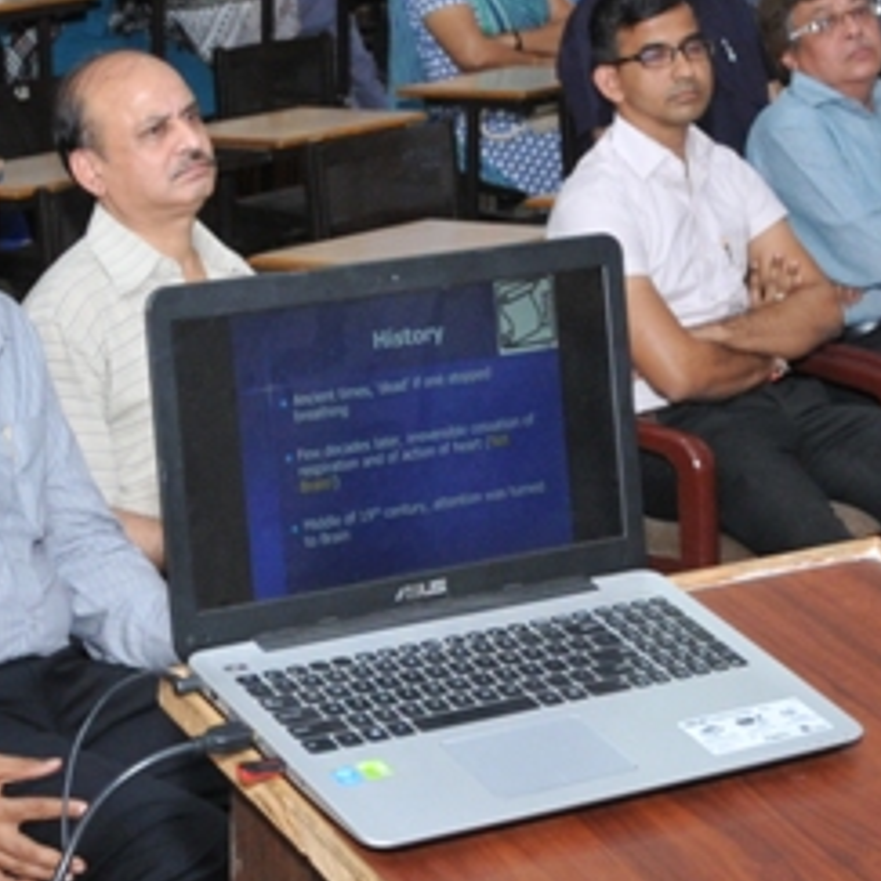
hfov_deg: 17.1
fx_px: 2931
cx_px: 294
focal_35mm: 102
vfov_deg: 17.0
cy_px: 243
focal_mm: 19
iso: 640
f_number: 6.3
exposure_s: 1/100
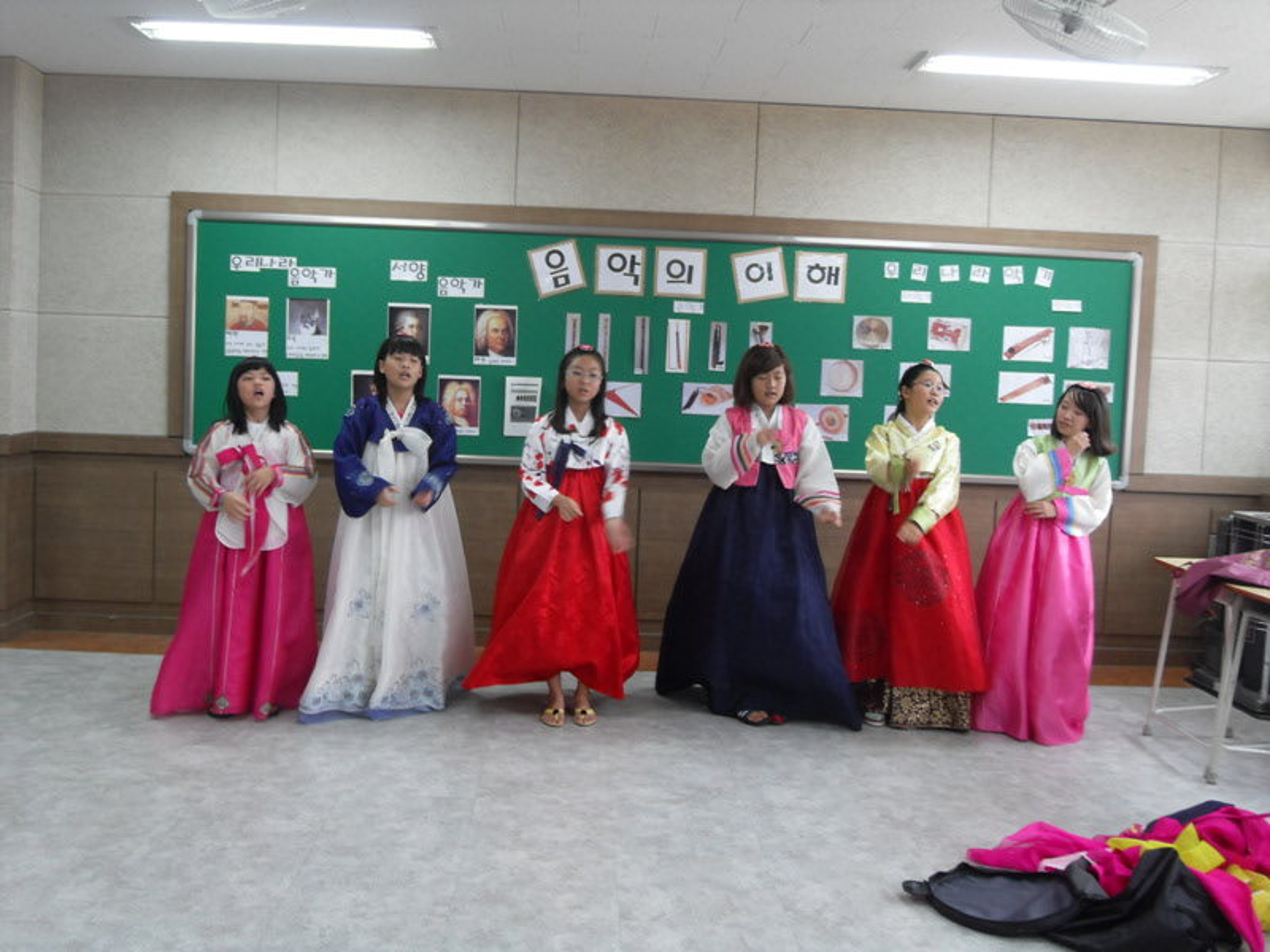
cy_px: 476
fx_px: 1284
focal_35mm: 35
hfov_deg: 52.6
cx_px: 635
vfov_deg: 40.7
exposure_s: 1/45
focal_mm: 7.5
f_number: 3.2
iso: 160
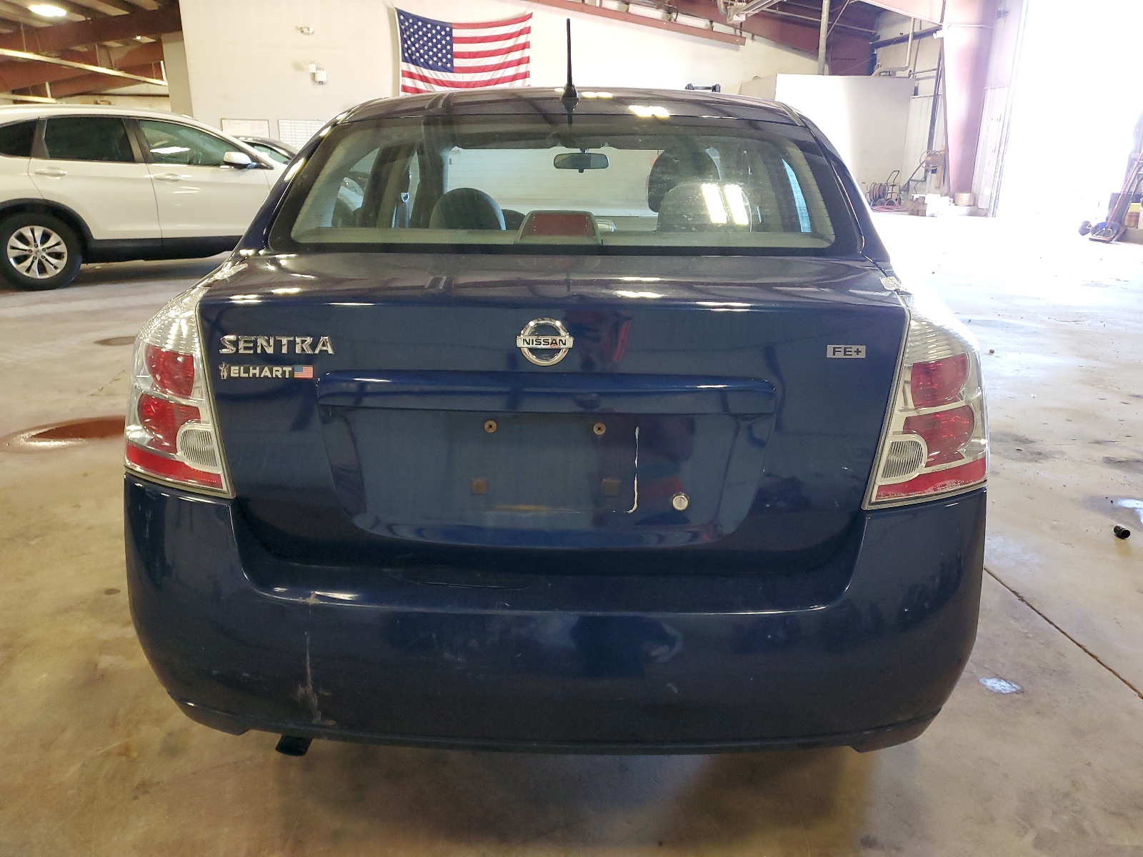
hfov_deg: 67.3
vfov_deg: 53.1
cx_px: 572
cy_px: 428
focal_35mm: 26
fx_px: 859
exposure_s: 1/60.2
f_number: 1.5
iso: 289
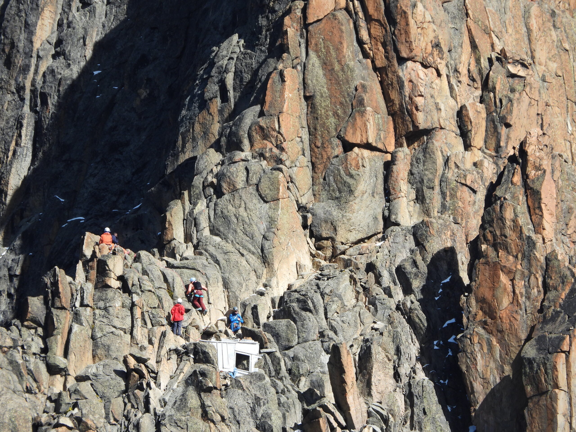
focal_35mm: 1200
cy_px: 216
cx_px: 288
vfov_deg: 1.2
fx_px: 19968
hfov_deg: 1.7
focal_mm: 216
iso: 140
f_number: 5.6
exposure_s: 1/500
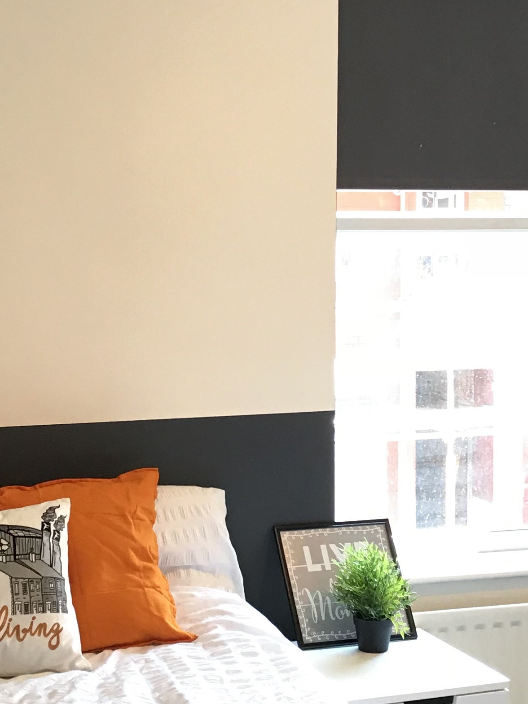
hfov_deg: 20.4
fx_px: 1464
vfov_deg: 27.0
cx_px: 236
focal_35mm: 72
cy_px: 349
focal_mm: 3.99
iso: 32
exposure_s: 1/34
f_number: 1.8
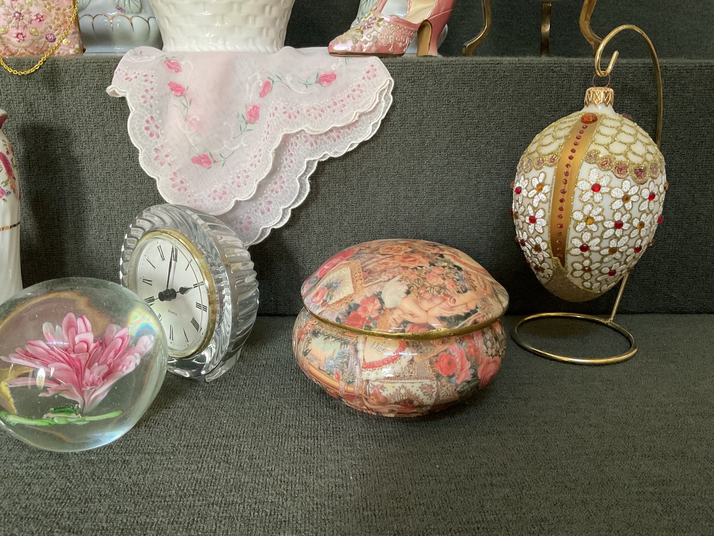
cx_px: 357
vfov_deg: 48.2
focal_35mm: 29
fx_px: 598
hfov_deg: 61.7
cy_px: 268
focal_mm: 3
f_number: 1.8
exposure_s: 1/60
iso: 250
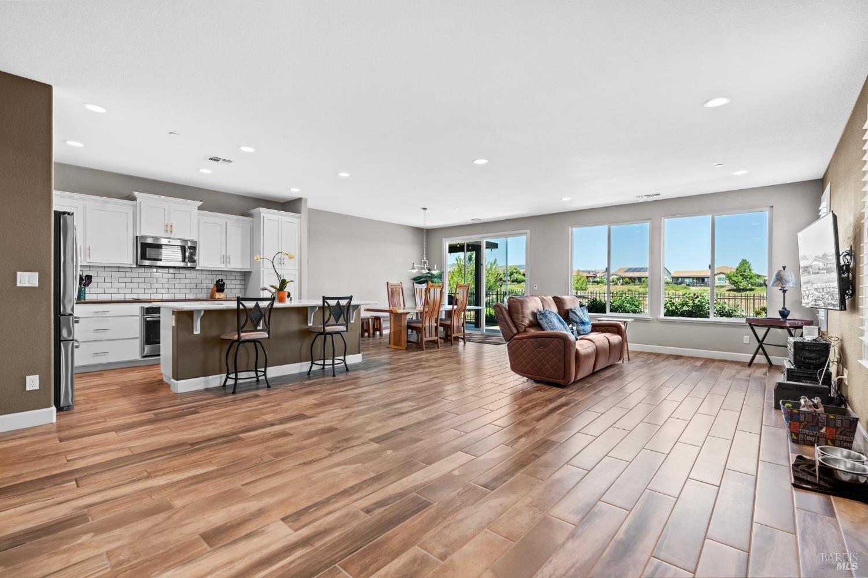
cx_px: 434
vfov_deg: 73.7
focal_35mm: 16
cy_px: 289
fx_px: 386
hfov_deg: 96.8
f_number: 8
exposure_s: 1/10
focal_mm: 16
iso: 400
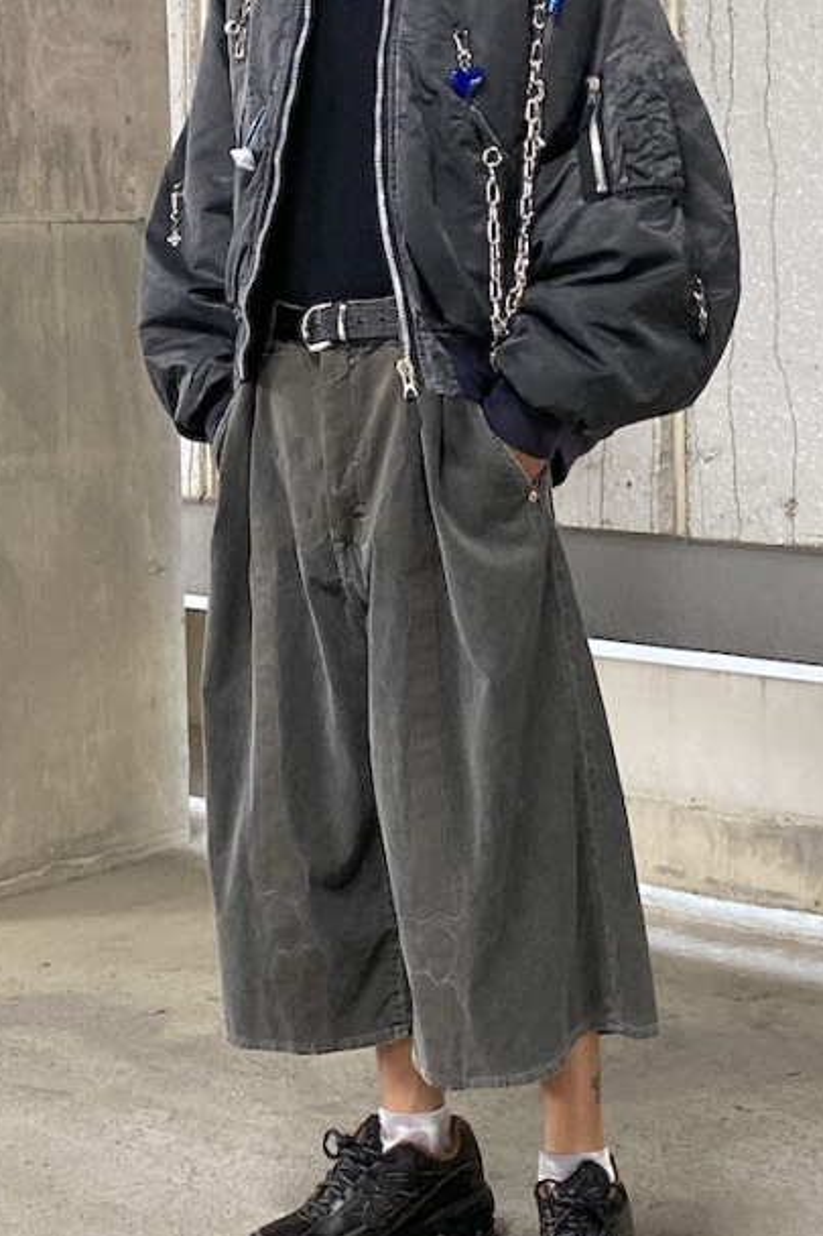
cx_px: 408
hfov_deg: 35.0
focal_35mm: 38
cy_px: 672
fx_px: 1304
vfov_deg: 50.6
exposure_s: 1/50
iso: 400
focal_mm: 4.25
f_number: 1.8
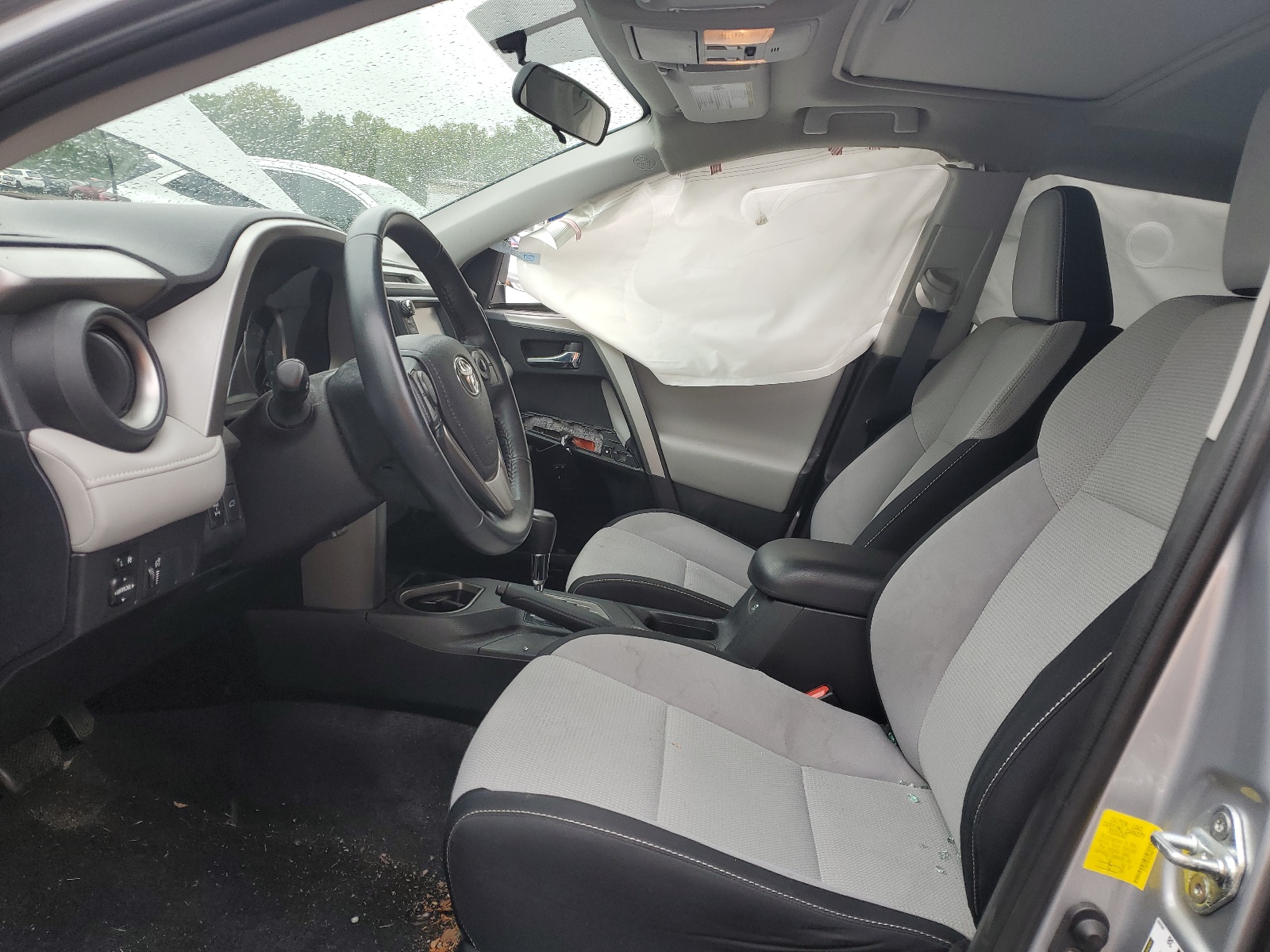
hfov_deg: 67.3
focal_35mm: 26
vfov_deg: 53.1
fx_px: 954
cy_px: 476
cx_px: 635
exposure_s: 1/263
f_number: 1.5
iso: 50
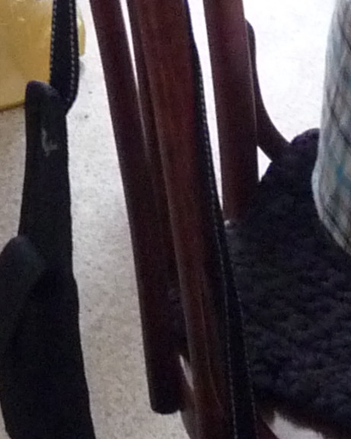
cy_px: -570
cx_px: 201
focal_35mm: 167
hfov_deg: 9.3
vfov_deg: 10.2
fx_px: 2168
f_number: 2.8
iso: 400
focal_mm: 4.8
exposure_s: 1/13
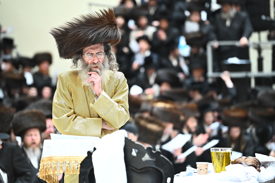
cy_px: 92
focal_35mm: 190
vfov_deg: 7.2
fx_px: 1451
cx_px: 138
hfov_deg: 10.8
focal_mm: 190
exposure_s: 1/250
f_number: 4
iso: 2000
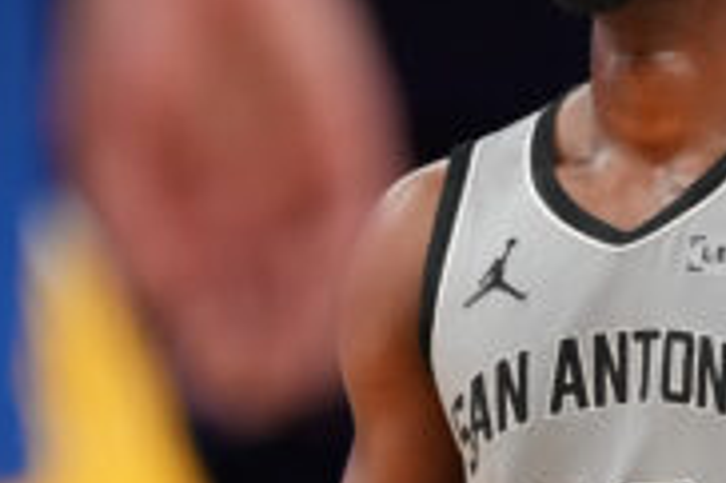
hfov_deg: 3.0
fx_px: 13983
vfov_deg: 2.0
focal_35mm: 694
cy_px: 413
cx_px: 626
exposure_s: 1/2000
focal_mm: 200
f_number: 2.8
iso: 3200
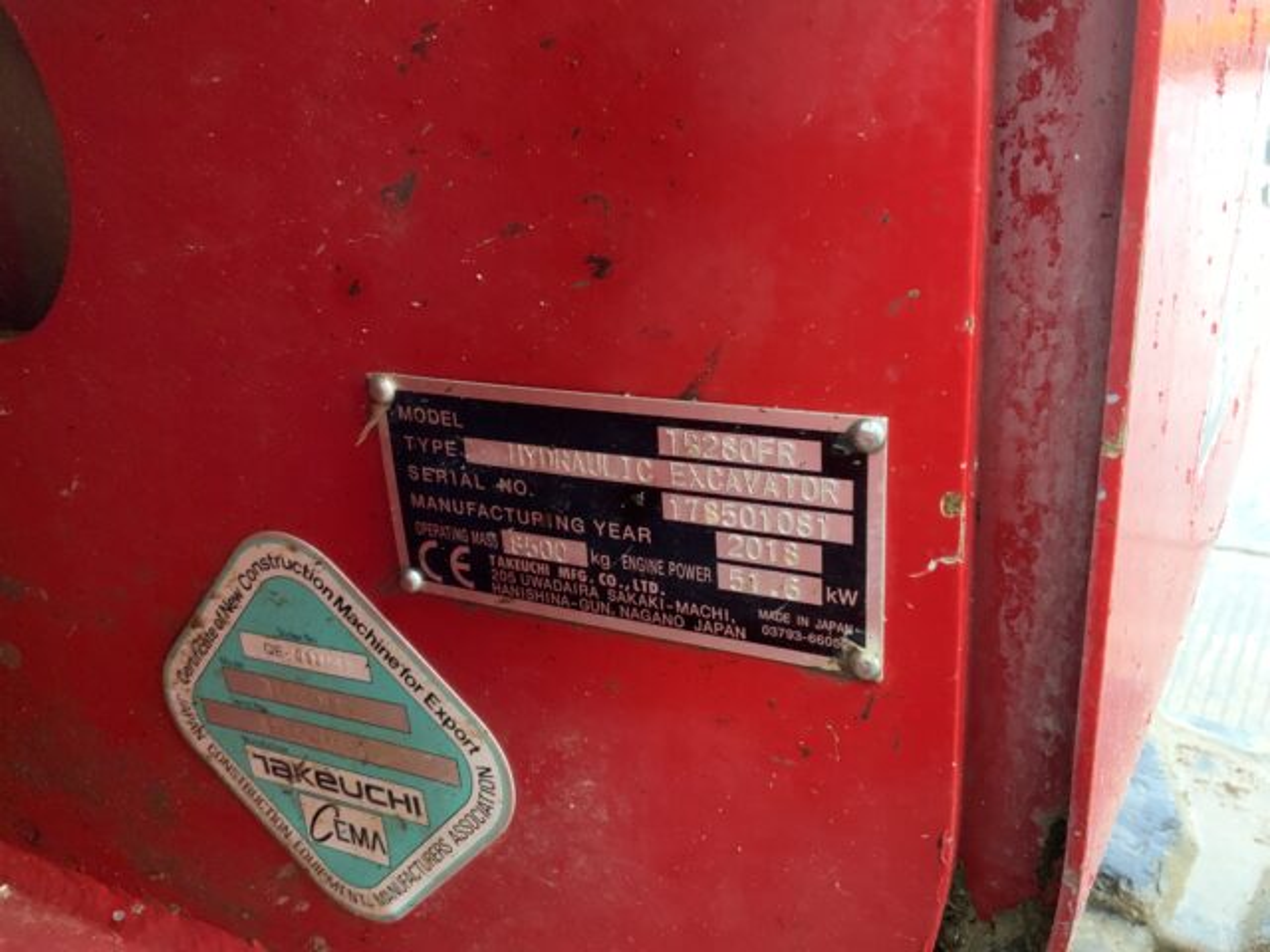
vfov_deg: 48.2
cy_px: 476
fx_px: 1064
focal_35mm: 29
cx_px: 635
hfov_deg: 61.7
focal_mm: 3
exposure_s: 1/60
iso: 250
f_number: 1.8
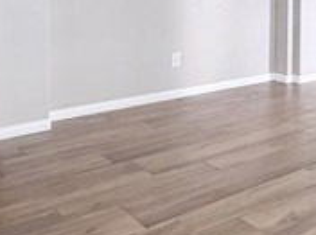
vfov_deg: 26.0
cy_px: -30
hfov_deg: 33.1
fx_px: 464
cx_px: 345
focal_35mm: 51
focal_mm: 2.22
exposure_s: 1/73
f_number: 2.2
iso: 320
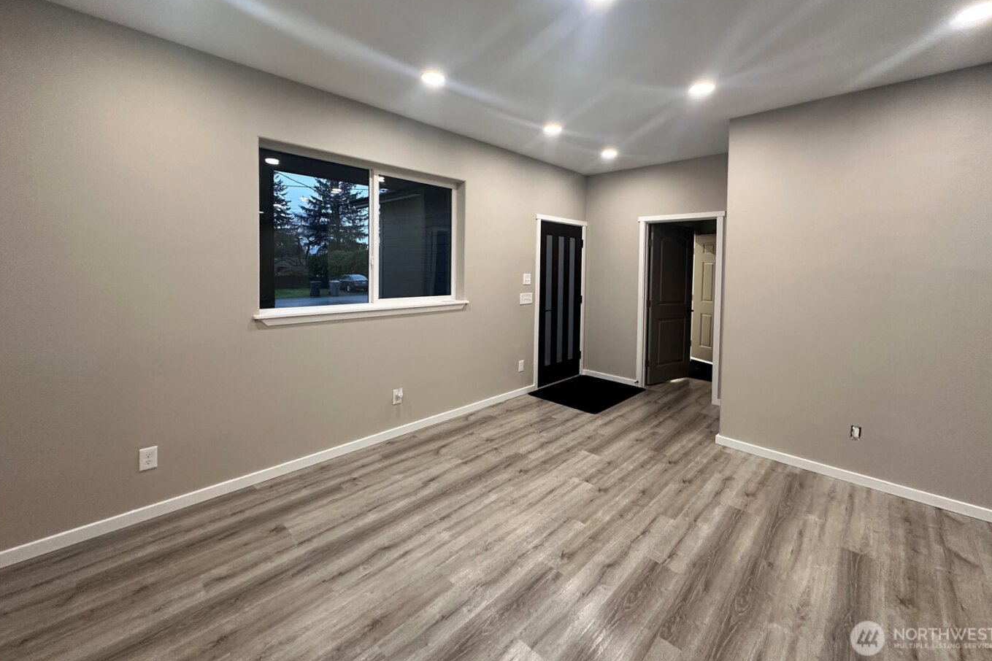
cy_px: 281
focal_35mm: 15
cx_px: 505
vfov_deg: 76.8
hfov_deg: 100.4
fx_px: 413
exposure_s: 1/120
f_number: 2.2
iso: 250
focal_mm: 2.22
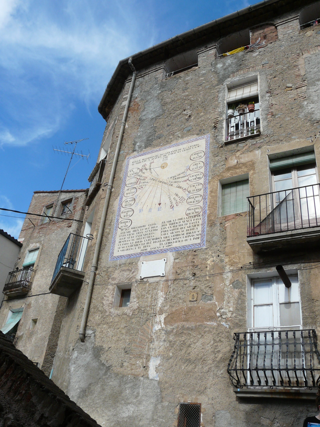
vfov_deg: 56.8
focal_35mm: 32
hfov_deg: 44.2
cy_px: 214
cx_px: 160
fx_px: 394
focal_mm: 5.2
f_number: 5.6
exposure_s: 1/320
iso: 100
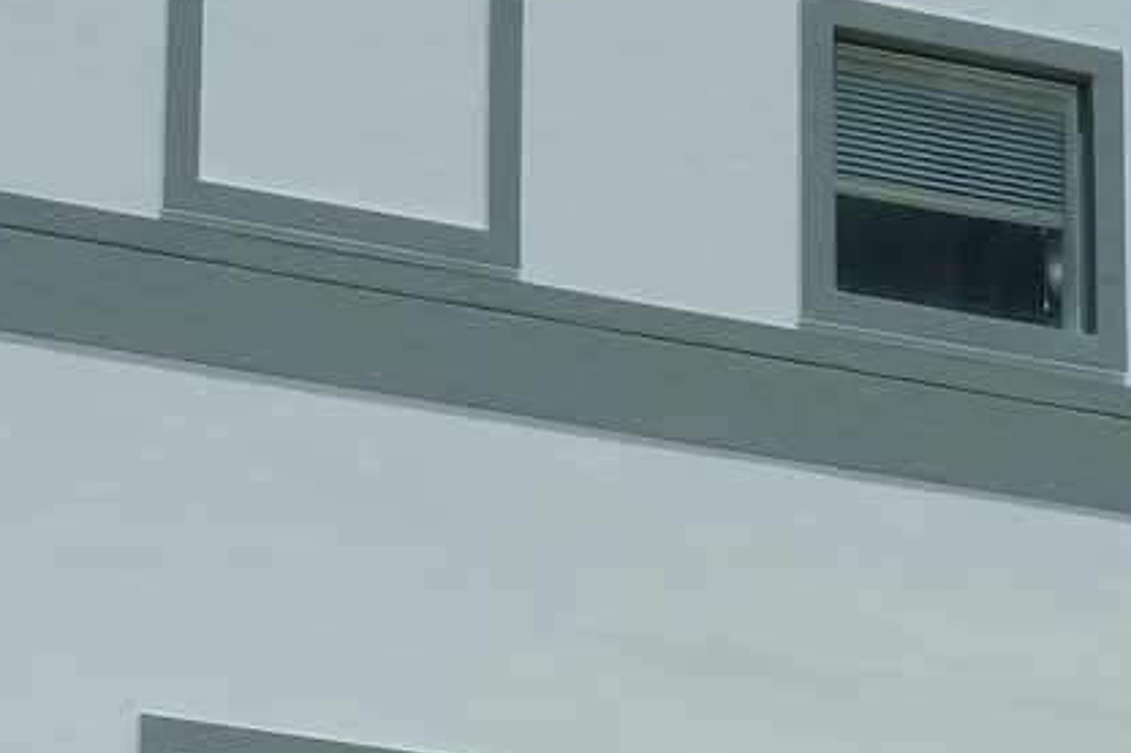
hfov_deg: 9.9
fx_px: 6406
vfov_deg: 6.6
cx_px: 1359
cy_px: 1366
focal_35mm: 204
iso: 400
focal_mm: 35
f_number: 10
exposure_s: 1/1000
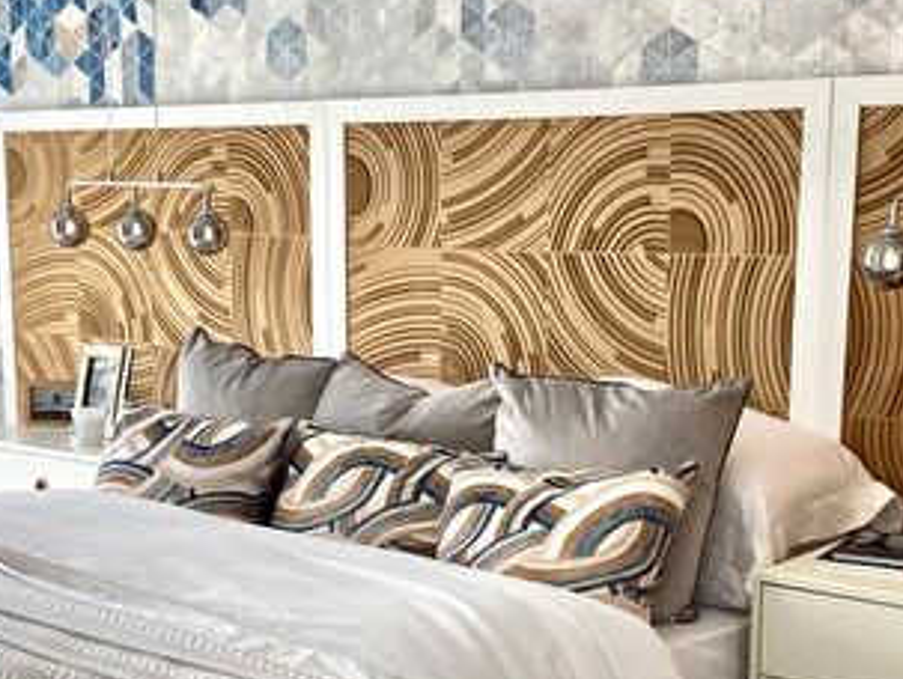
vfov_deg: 24.2
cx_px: 498
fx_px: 1567
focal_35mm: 60
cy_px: 505
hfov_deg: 32.1
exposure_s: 1/119
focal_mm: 4.25
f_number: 1.8
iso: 32
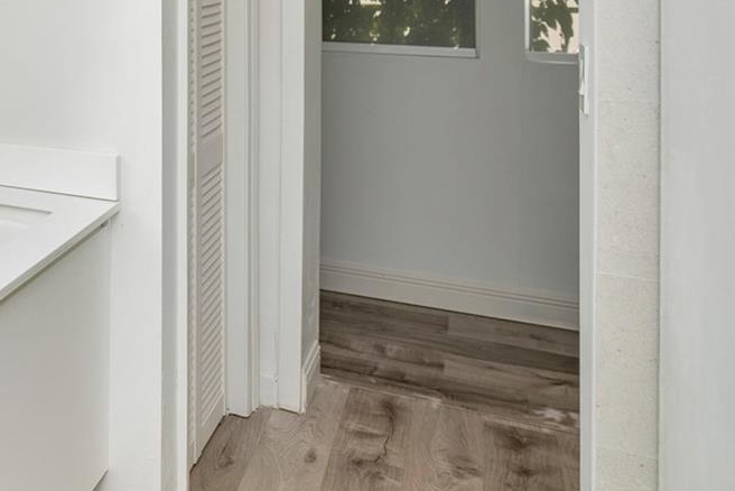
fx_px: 797
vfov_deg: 33.4
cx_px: -53
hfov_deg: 40.9
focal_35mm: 39
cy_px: 105
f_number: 4
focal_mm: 16
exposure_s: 1/100
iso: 64
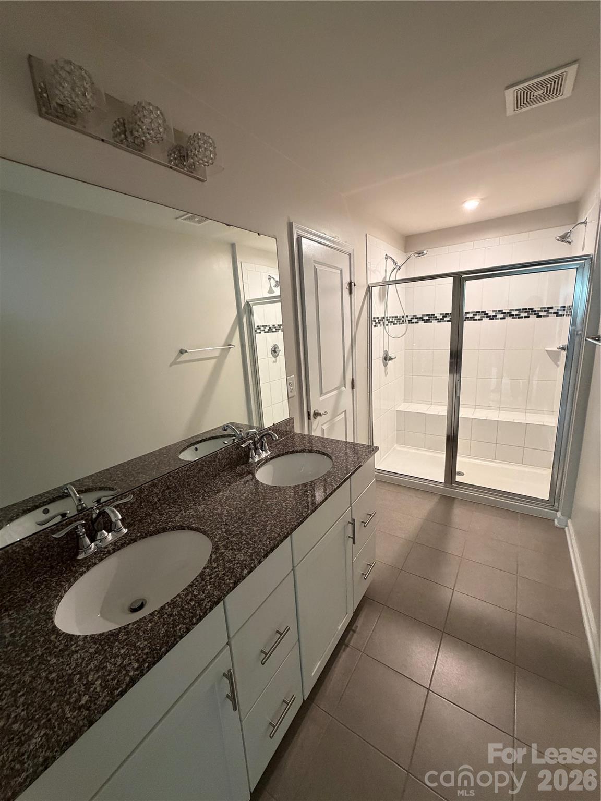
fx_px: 324
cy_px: 400
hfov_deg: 85.7
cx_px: 300
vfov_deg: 102.1
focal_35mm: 14
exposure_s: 1/60
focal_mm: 2.22
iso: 400
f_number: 2.2
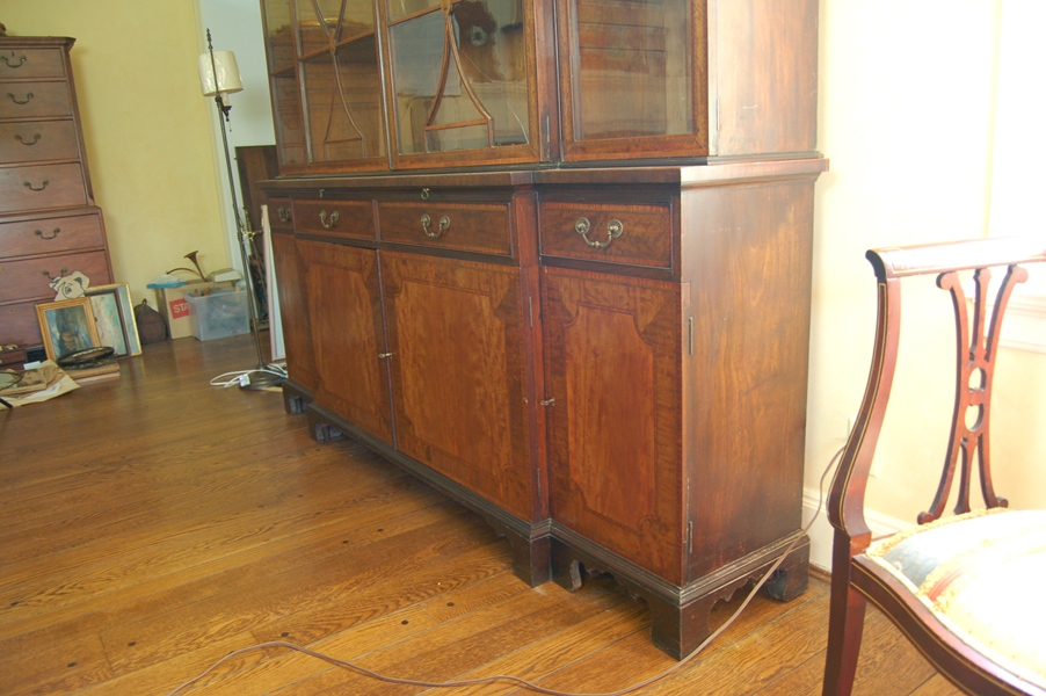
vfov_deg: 47.9
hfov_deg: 67.4
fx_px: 784
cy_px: 348
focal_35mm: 27
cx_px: 523
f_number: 3.5
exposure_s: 1/13
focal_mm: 18
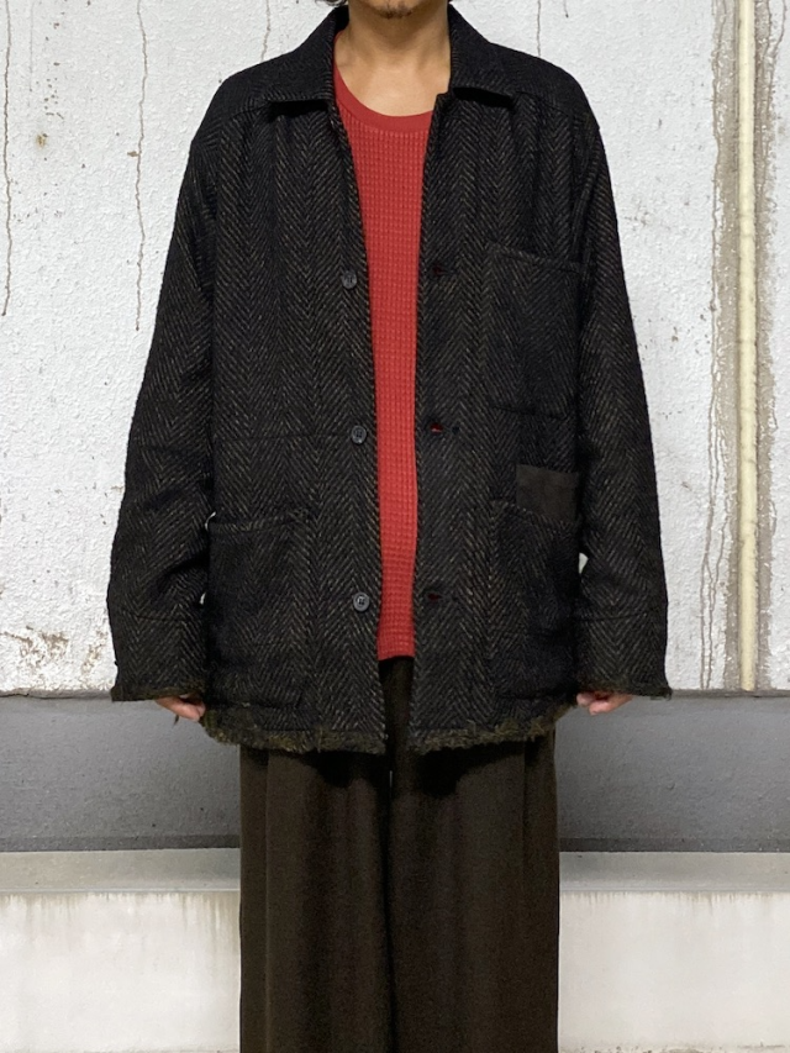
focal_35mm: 26
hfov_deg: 53.1
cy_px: 526
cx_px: 395
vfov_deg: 67.3
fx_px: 791
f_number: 1.8
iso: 640
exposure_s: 1/30
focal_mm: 4.25
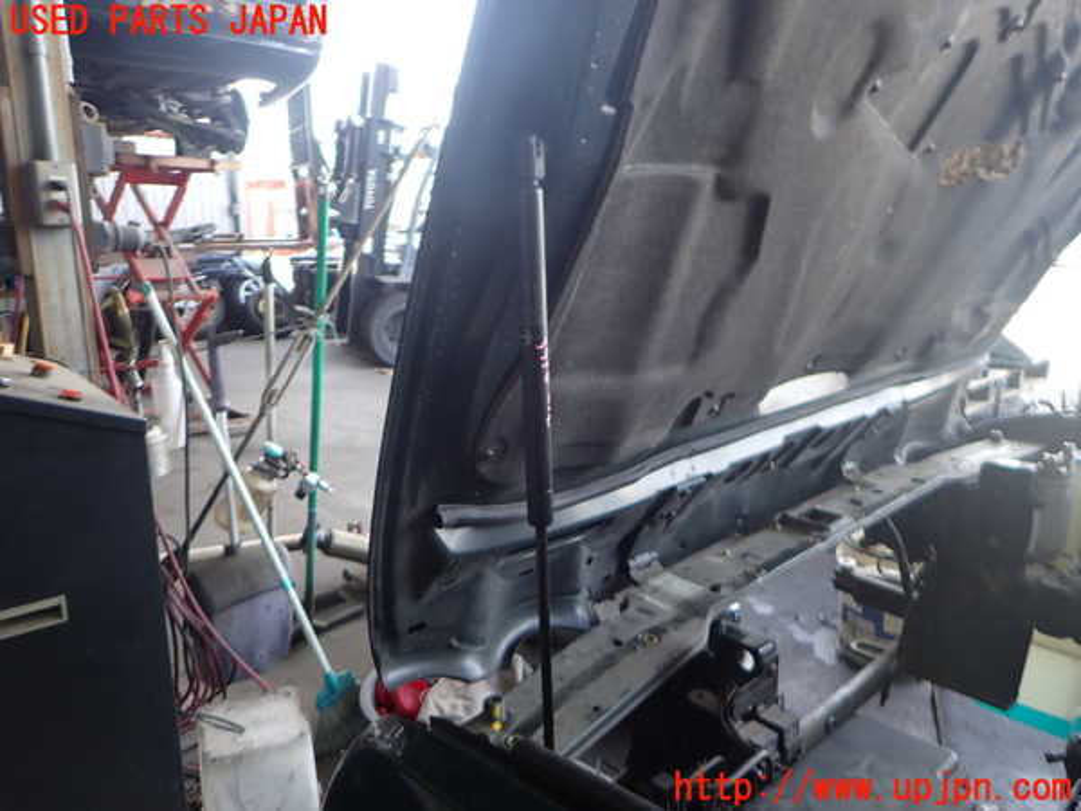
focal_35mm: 25
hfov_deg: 69.4
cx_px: 540
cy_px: 406
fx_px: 781
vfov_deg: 54.9
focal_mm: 4.5
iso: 125
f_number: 2
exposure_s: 1/125
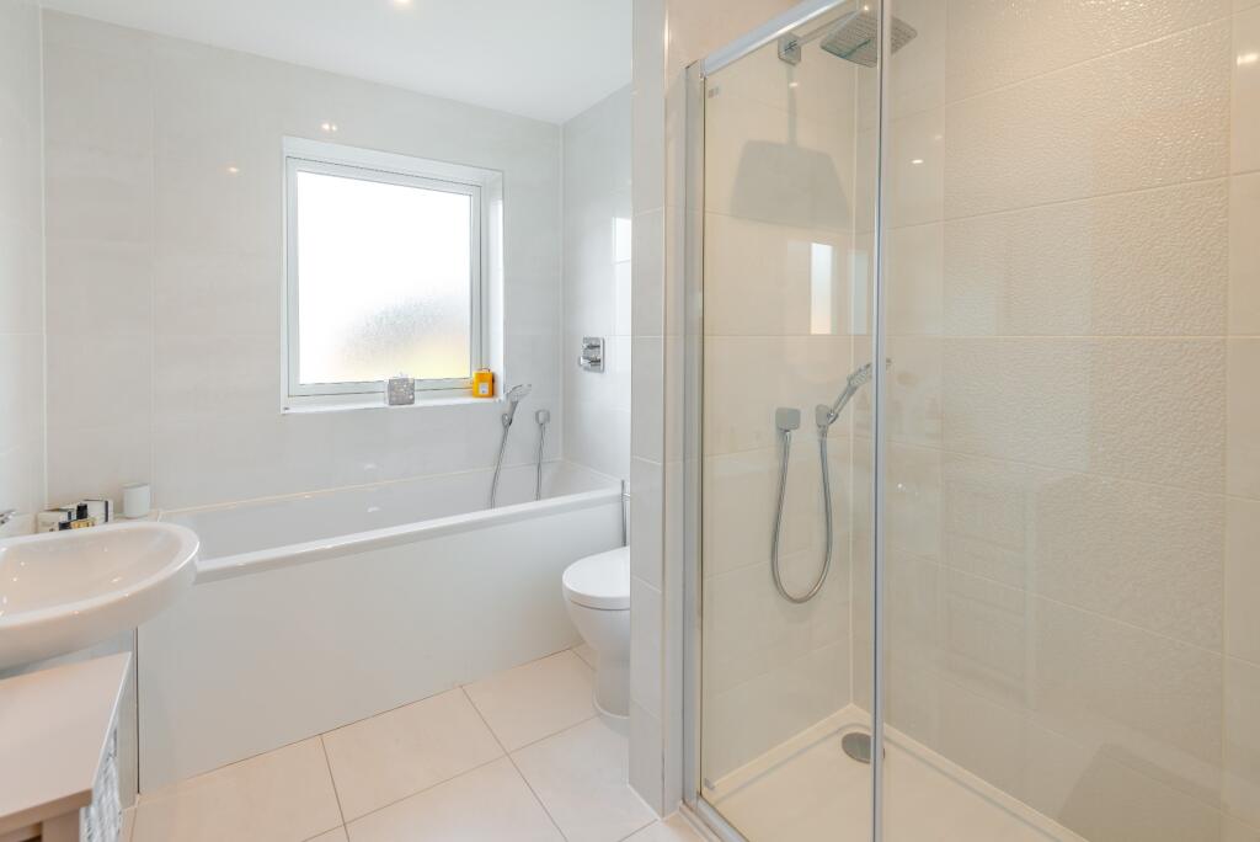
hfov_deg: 96.7
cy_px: 421
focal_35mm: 16
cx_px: 630
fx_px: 560
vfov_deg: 73.8
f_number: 8
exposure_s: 1/8
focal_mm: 16
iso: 100
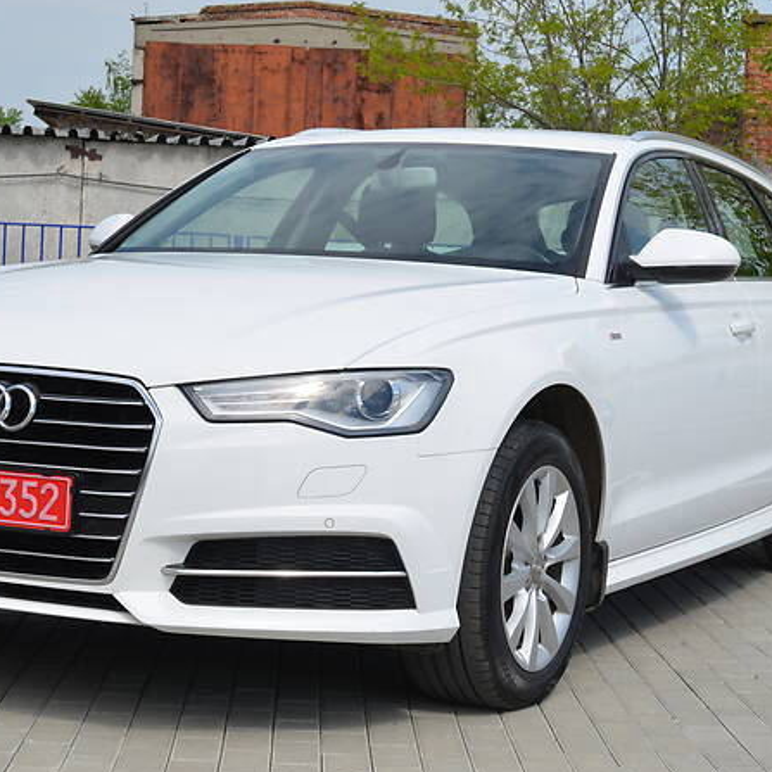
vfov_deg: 21.7
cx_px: 392
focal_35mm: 80
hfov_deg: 21.7
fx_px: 2012
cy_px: 368
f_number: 8
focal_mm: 35
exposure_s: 1/200
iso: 100
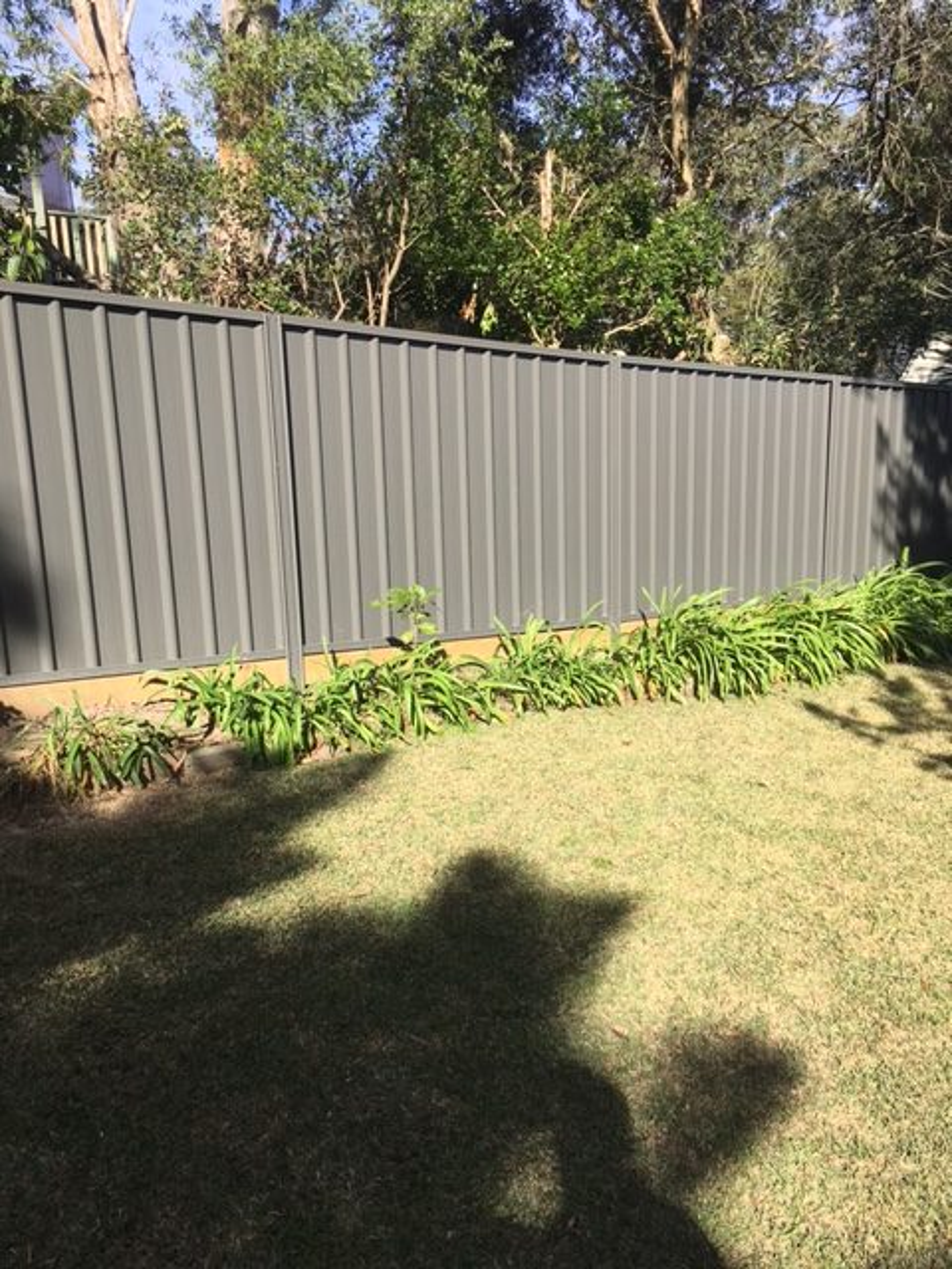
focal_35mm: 29
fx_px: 1063
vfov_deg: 61.7
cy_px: 634
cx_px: 476
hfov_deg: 48.2
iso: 25
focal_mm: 4.15
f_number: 2.2
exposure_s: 1/1040
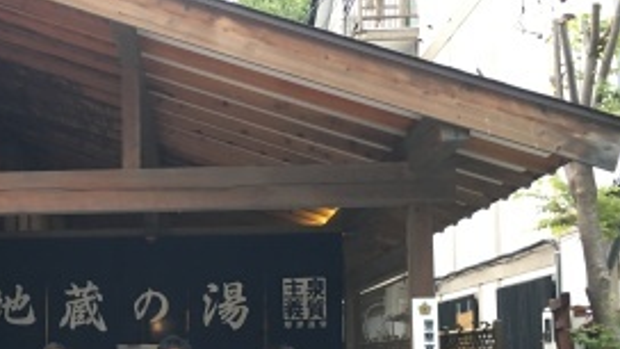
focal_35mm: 58
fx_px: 954
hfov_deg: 35.0
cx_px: 132
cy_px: 314
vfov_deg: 20.3
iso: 125
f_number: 2.2
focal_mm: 4.15
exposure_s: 1/30
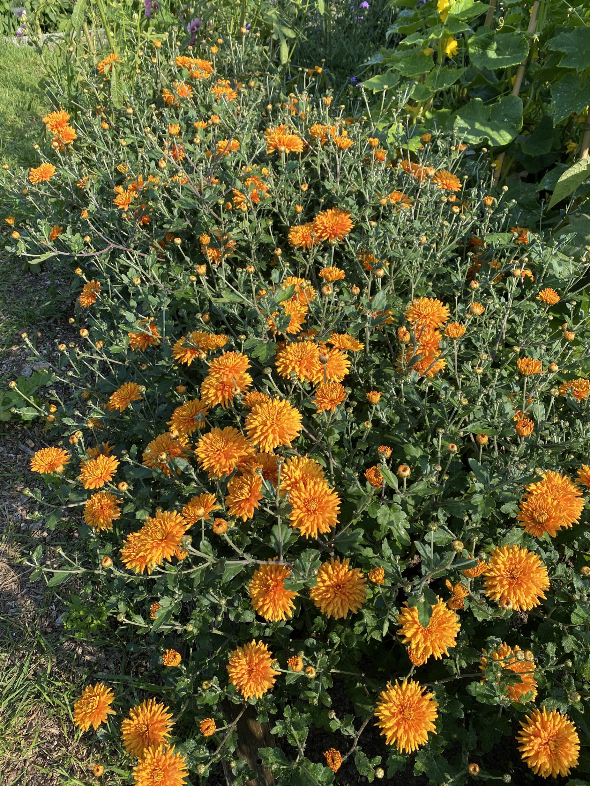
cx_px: 302
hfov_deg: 51.4
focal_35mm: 27
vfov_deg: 65.3
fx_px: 614
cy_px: 395
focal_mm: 4.25
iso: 32
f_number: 1.8
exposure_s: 1/858
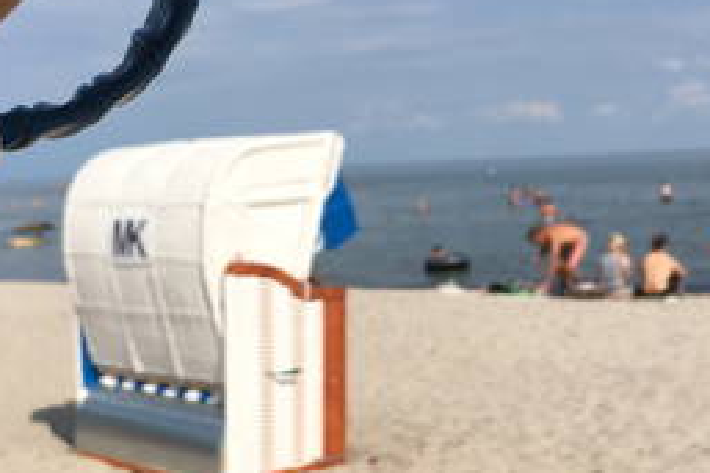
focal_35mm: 47
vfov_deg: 28.2
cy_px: 354
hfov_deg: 41.7
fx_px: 926
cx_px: 276
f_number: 2.2
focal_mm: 4.15
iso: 25
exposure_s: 1/2331
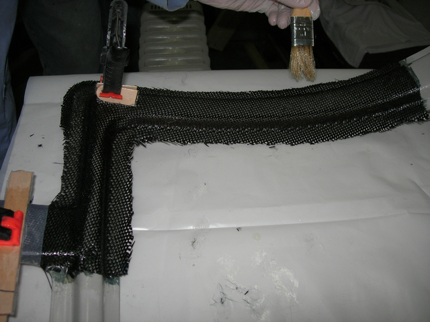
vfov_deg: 37.7
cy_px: 161
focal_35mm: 38
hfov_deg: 49.0
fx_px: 472
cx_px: 215
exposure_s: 1/60.1
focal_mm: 7.8
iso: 64
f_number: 2.8
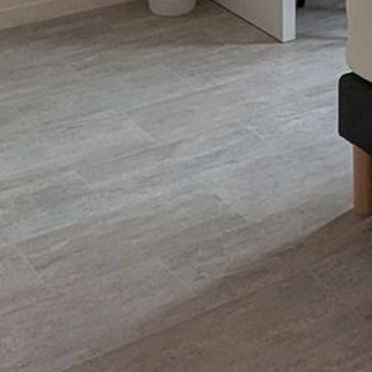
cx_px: 405
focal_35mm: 91
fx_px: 1106
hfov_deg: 18.4
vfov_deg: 17.0
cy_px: -212
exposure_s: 1/100
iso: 52
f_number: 2.2
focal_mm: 2.35
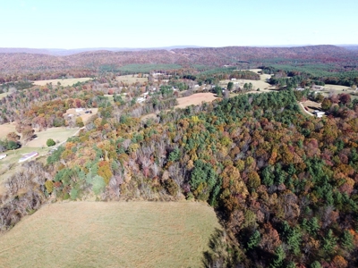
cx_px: 179
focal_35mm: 20
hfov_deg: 81.7
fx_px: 207
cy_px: 134
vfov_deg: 66.0
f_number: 2.8
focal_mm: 3.61
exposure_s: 1/475
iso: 100
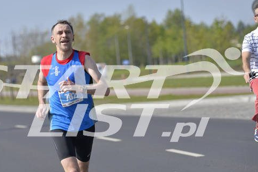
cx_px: 106
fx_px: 1240
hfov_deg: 11.9
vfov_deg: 7.9
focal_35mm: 173
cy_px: 95
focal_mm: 130
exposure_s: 1/4000
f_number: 4
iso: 200
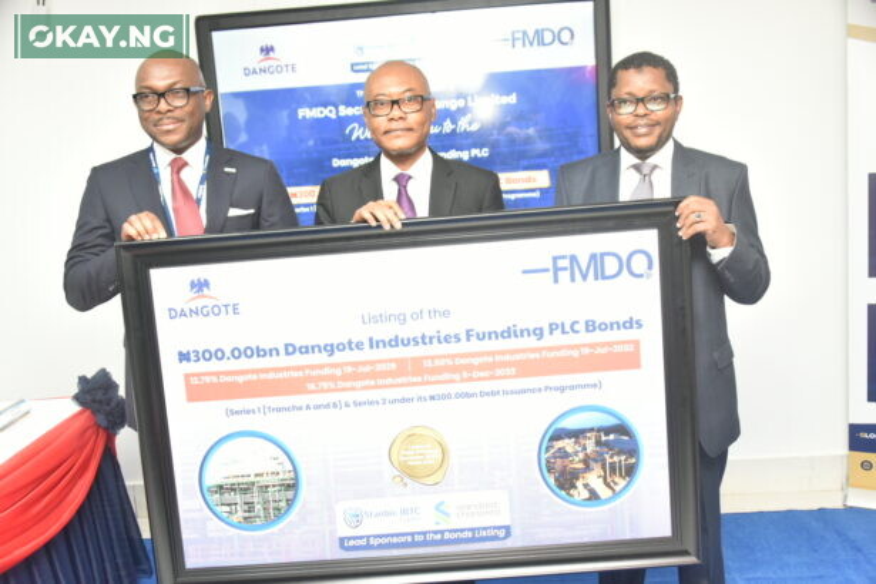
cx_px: 438
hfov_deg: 54.4
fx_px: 852
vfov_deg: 37.9
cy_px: 292
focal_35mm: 35
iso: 3200
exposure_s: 1/100
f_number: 4.5
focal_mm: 35
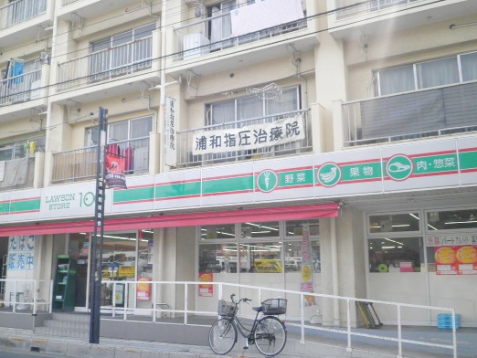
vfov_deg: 37.7
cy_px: 181
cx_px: 201
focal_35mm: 38
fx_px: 524
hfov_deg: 48.8
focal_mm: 5.5
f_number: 2.9
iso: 64
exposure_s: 1/320
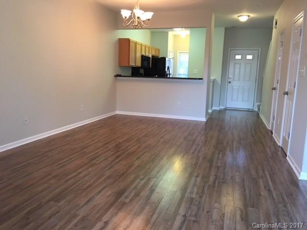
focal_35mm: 29
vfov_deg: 48.2
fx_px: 257
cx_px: 154
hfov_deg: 61.7
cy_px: 115
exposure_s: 1/15
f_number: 2.2
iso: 64
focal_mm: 4.15
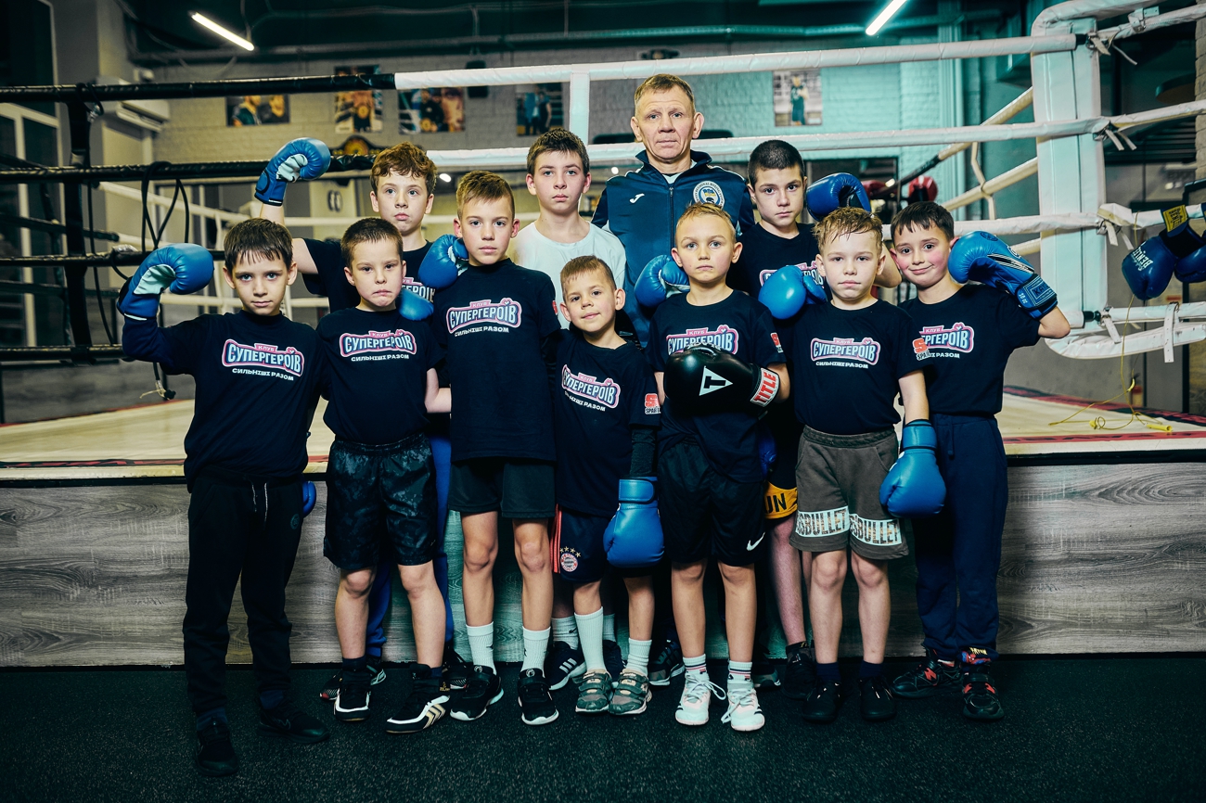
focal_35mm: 35
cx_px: 603
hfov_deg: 54.4
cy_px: 402
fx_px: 1172
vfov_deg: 37.8
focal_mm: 35
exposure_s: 1/200
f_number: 2.5
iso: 640
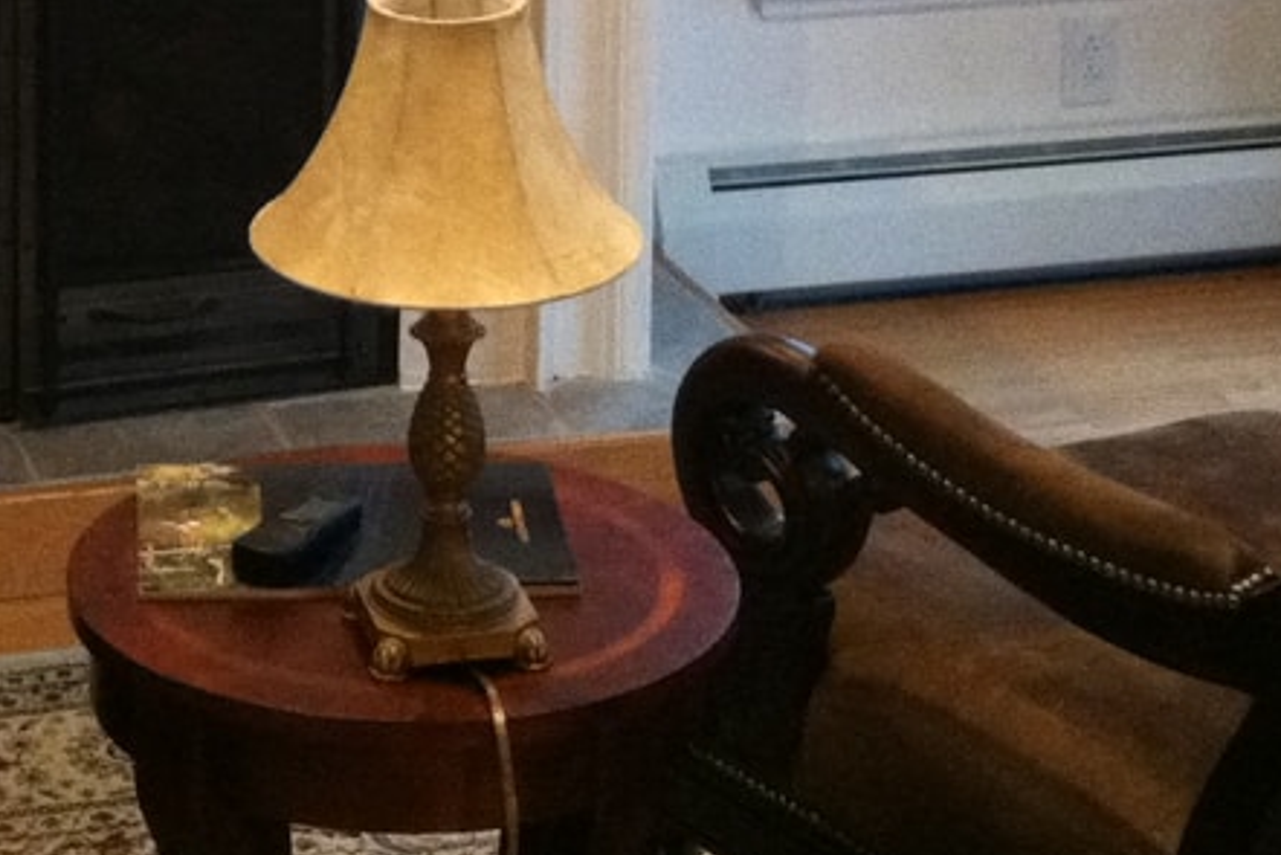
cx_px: 245
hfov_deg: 18.4
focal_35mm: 110
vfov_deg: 11.9
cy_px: -458
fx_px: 3915
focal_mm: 3.85
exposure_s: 1/17
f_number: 2.8
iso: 500
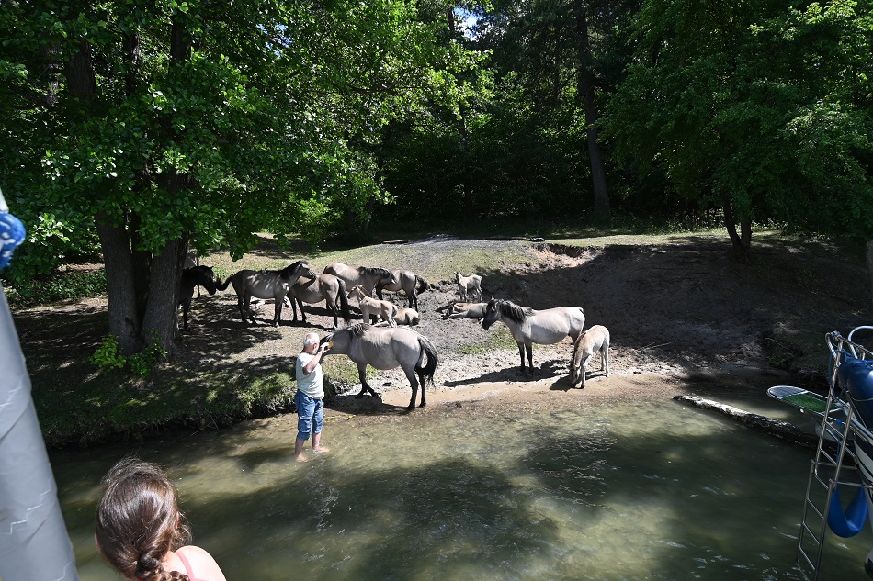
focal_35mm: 18
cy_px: 290
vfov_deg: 67.4
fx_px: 436
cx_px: 436
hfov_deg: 90.0
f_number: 5.6
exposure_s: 1/250
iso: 100
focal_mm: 12
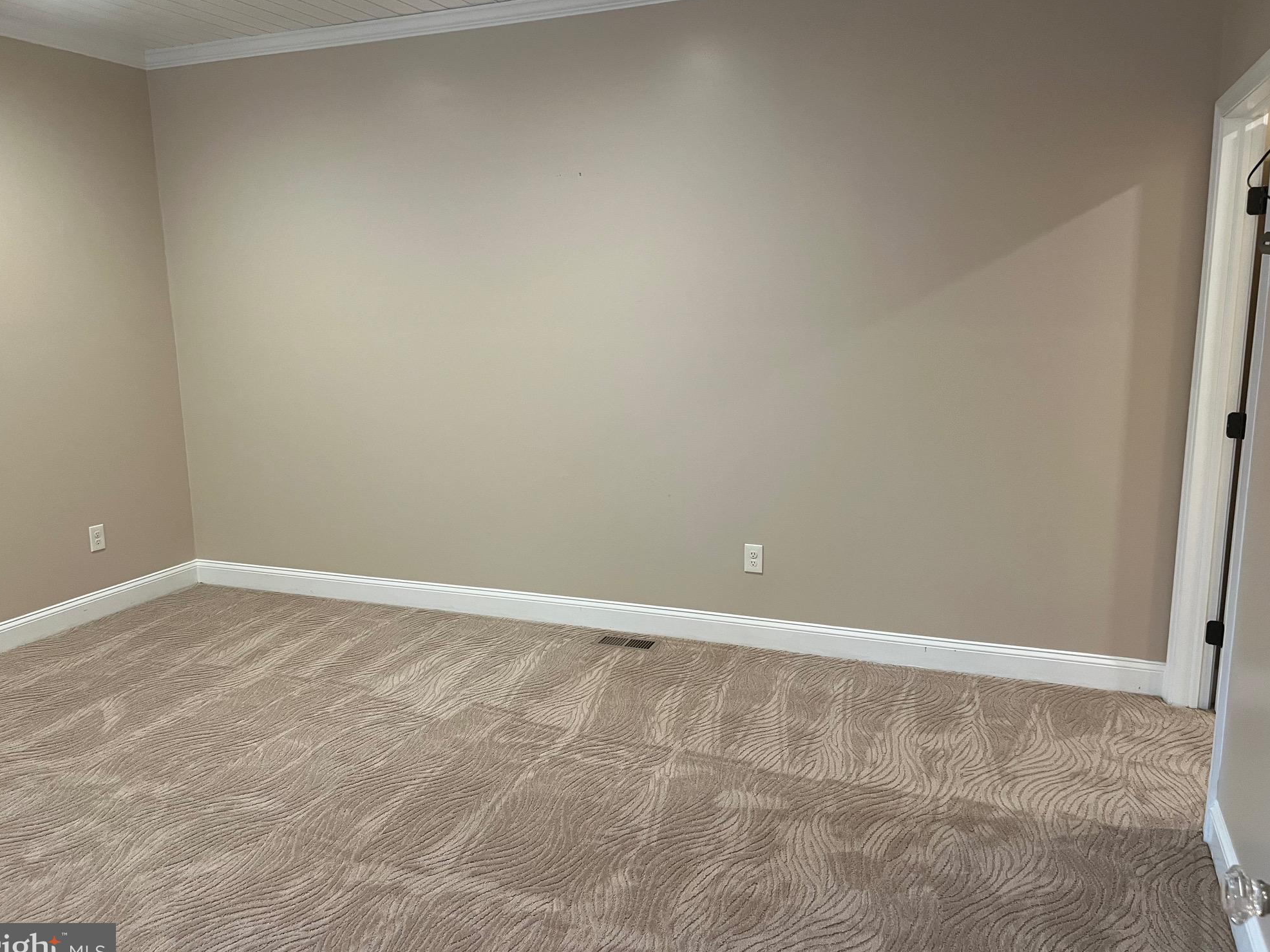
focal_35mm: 27
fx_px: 991
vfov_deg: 51.4
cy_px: 481
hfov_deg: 65.3
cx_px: 614
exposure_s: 1/60
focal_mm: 5.7
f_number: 1.5
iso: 125
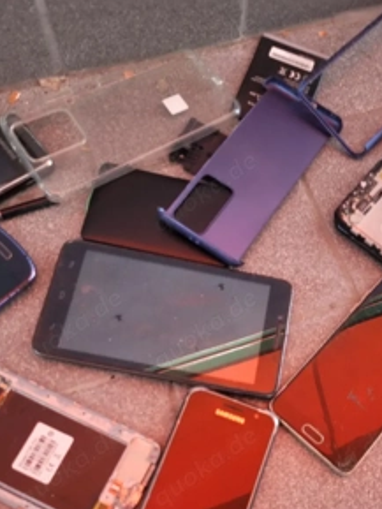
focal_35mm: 36
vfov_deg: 50.2
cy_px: 349
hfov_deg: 39.4
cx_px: 243
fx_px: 529
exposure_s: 1/100
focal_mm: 5.4
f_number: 1.8
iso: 50
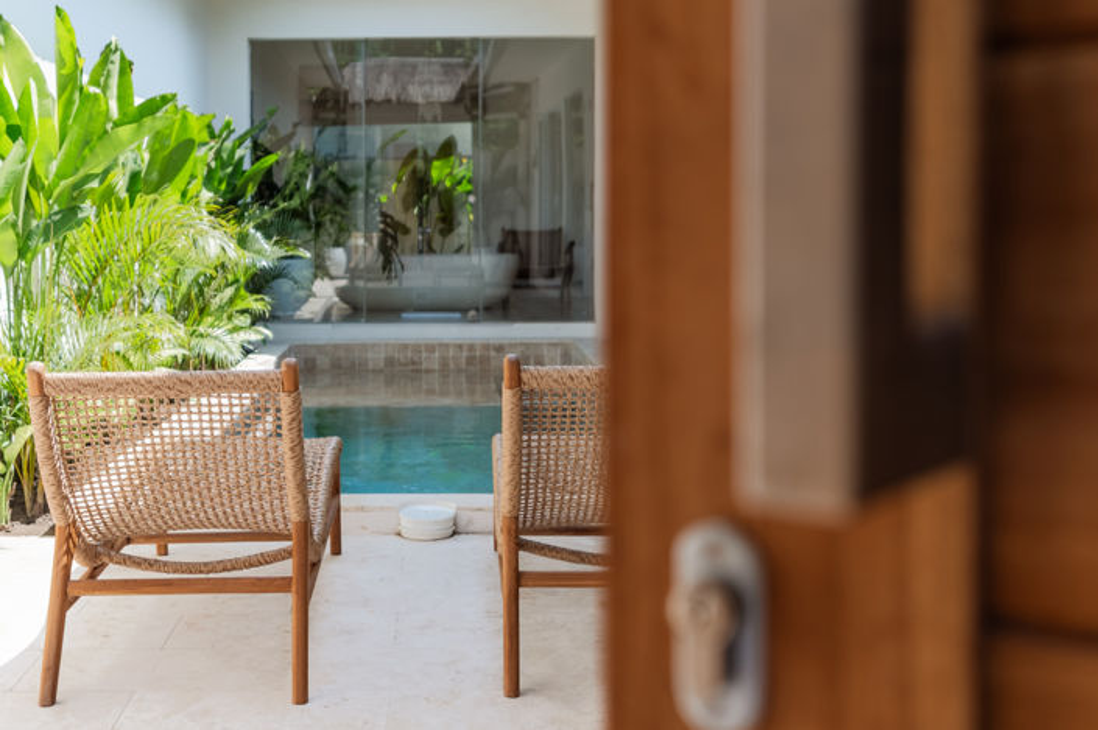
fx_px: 1280
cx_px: 549
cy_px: 365
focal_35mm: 42
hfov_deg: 46.4
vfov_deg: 31.8
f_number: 2.8
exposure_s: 1/2500
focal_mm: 28
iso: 400
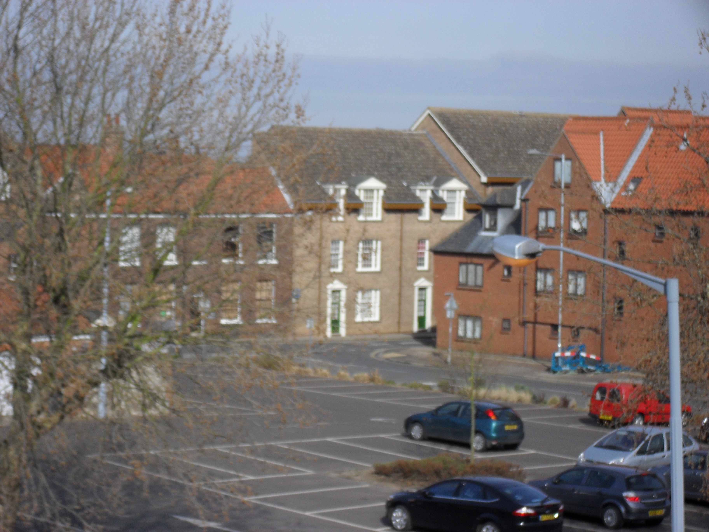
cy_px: 266
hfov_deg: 18.7
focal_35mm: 105
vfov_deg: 14.1
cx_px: 354
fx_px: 2151
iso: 100
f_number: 5.8
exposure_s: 1/500
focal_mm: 18.9
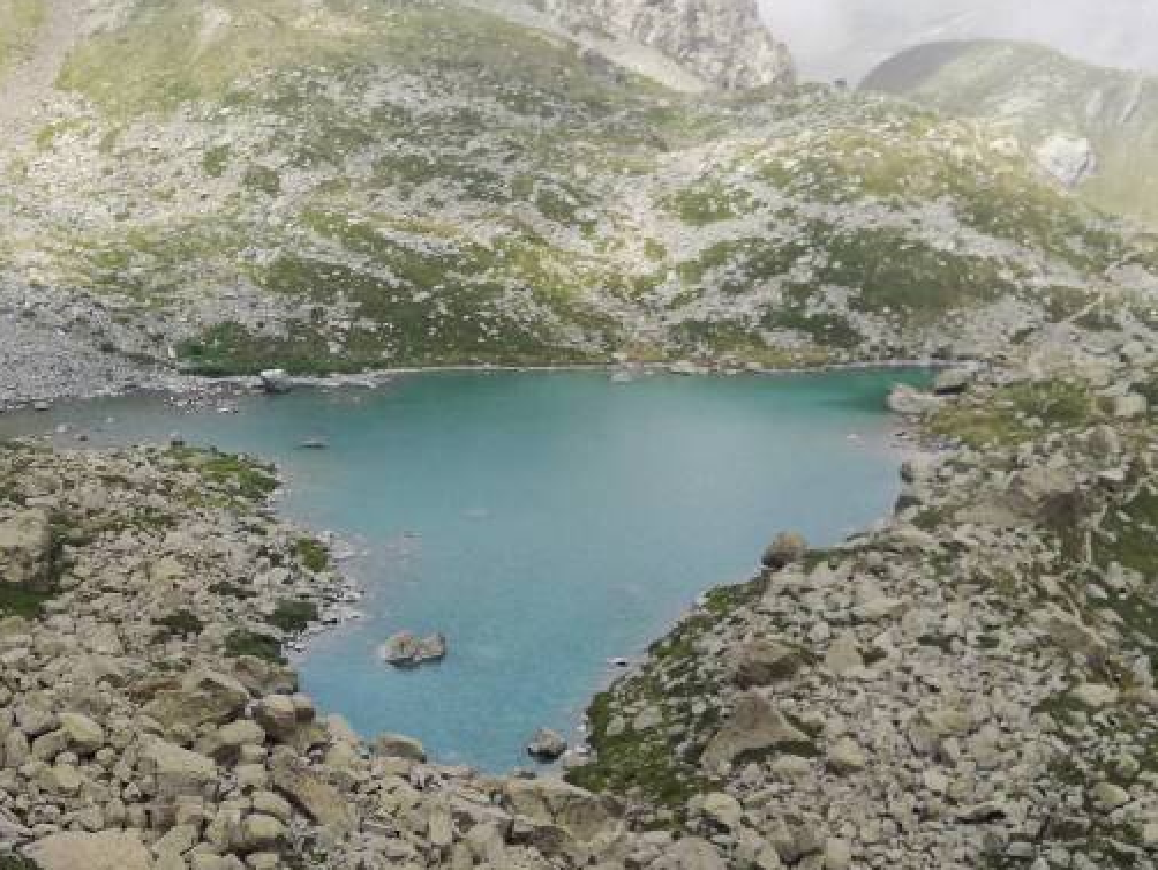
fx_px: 1774
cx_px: 459
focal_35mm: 53
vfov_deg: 27.5
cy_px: 508
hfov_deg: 36.0
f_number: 2.2
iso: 50
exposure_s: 1/524
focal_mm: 3.81
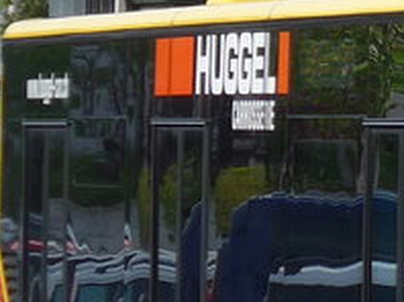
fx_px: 8766
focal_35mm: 752
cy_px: 37
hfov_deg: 2.6
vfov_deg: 2.0
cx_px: 696
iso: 80
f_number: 5.2
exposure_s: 1/250
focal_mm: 24.3
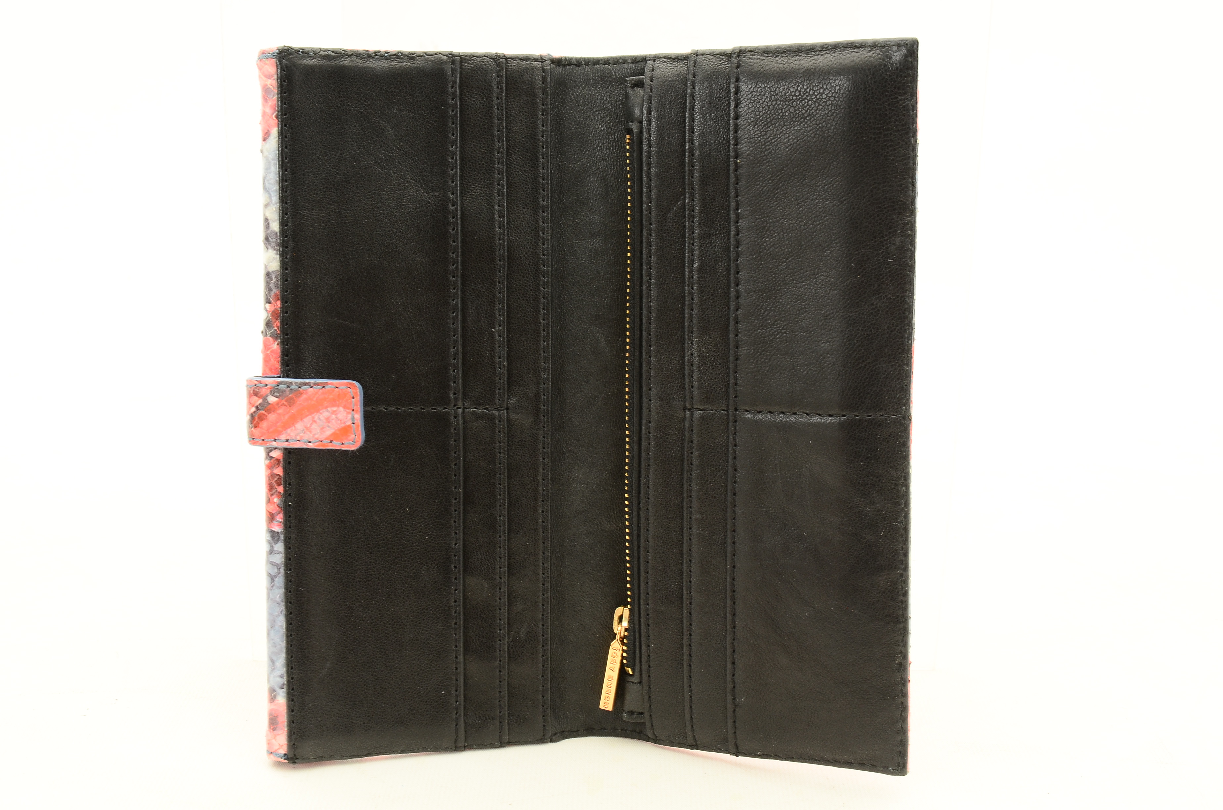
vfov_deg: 28.8
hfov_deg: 42.4
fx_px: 1576
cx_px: 612
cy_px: 405
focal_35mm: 46
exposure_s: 1/60
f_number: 10
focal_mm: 31
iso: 320
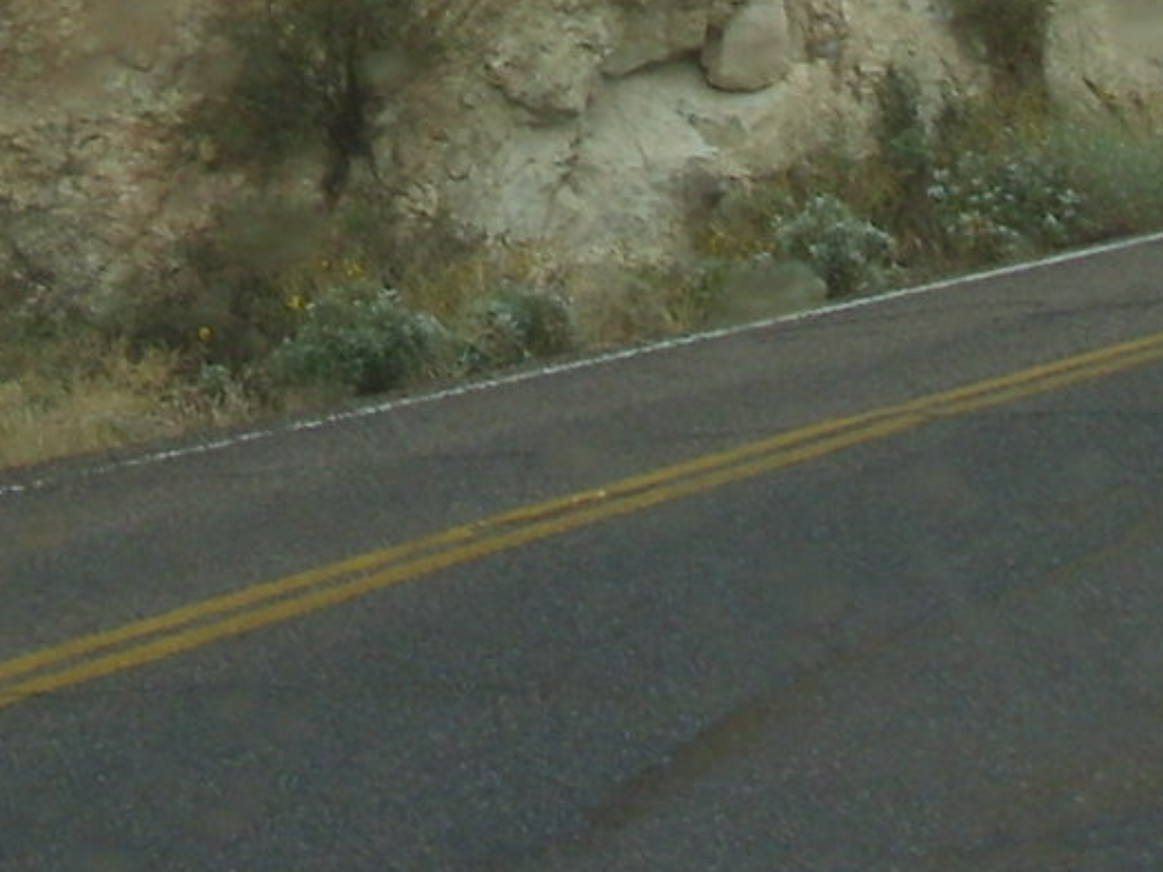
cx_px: -406
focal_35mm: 188
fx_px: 6316
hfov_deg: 10.3
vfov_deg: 7.4
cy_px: -1229
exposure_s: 1/284
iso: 50
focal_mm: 6.3
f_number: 2.8
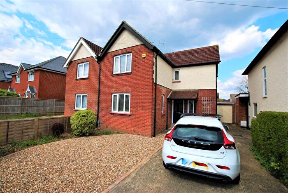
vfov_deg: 77.4
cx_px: 144
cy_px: 96
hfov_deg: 100.3
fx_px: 120
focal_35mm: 15
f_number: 7.1
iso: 100
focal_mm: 10
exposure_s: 1/200
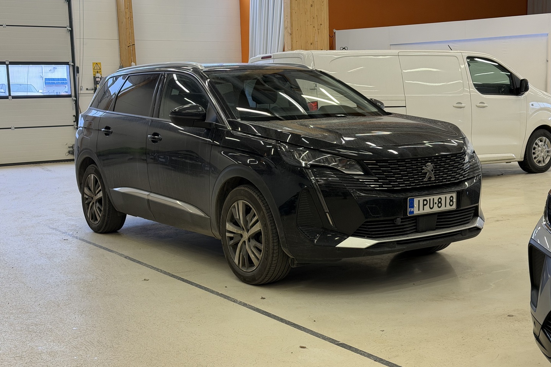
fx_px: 765
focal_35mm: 50
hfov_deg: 39.6
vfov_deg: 27.0
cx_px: 276
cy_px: 184
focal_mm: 6.76
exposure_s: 1/100
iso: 100
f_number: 1.78
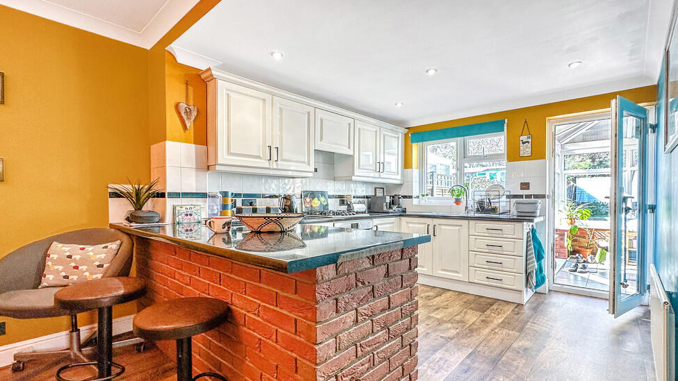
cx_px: 340
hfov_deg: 99.4
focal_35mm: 16
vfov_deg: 64.7
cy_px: 264
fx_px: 288
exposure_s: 1/100
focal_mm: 2.22
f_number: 2.2
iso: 80
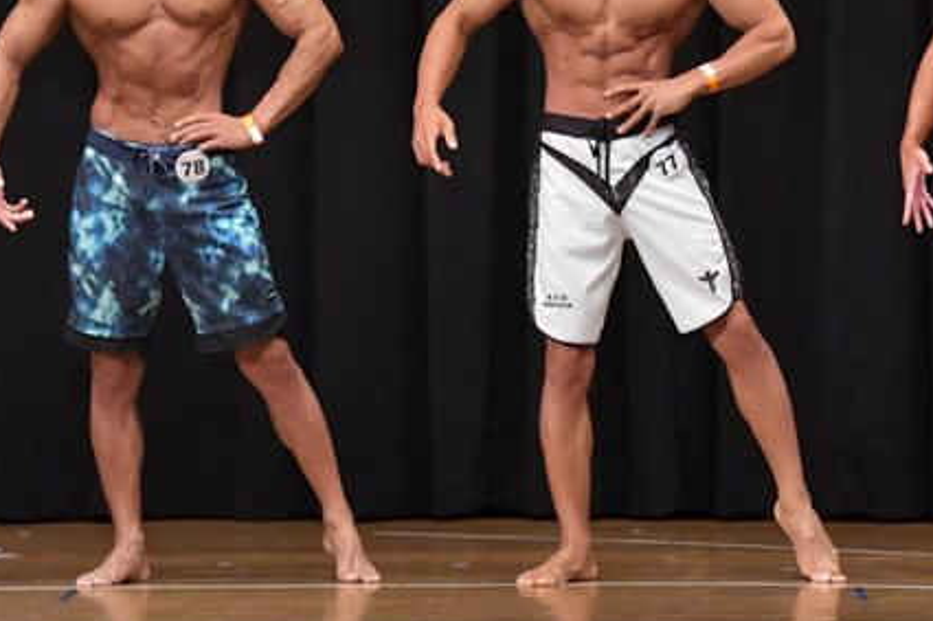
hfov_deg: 6.0
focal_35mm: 341
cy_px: 145
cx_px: 769
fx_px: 8834
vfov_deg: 4.0
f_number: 5.6
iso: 6400
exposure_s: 1/400
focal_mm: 125
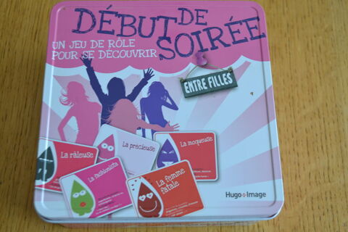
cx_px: 174
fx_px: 435
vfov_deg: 29.9
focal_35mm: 45
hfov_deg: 43.6
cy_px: 116
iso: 400
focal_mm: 30
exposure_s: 1/25
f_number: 4.5
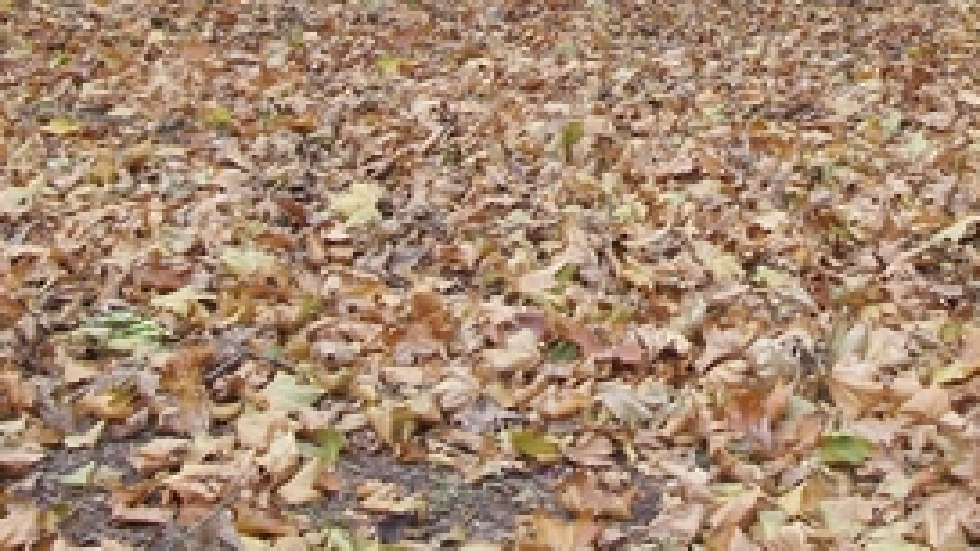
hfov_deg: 27.5
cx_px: 591
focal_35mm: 77
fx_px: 2001
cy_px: -83
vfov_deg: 15.2
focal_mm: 5.7
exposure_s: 1/60
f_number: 2.9
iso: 113
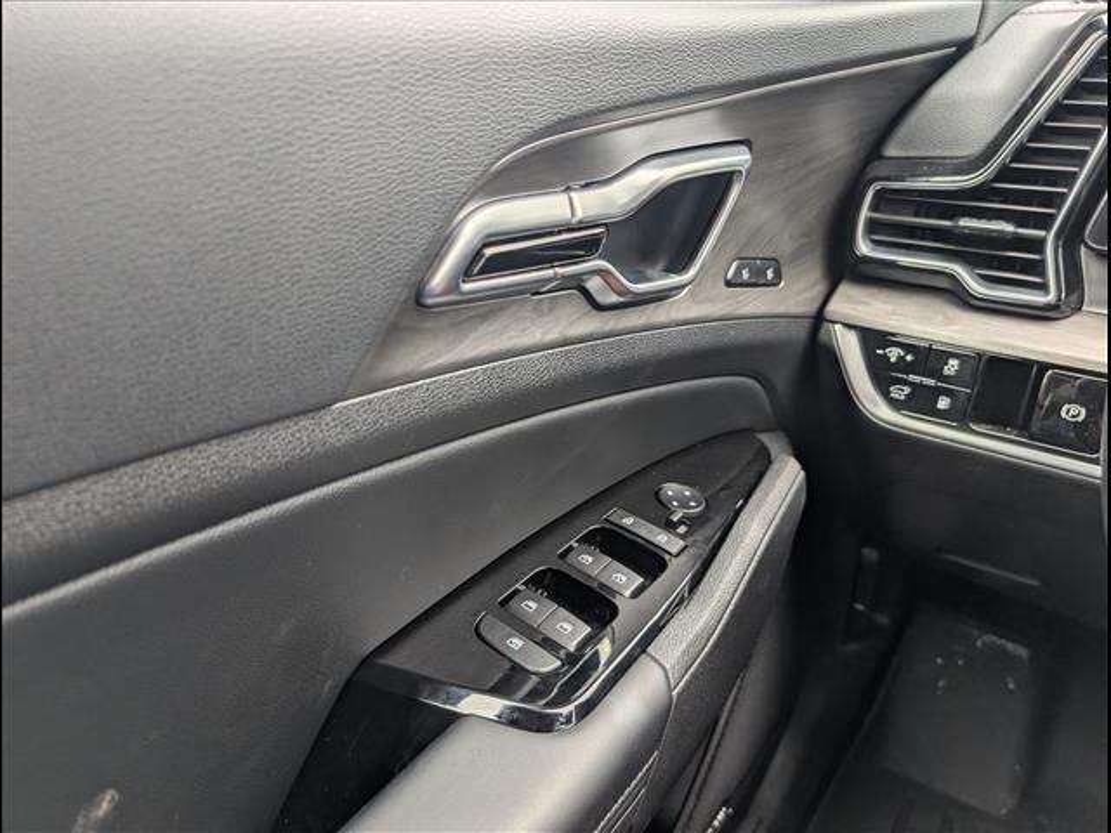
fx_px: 770
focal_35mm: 24
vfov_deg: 56.8
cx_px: 556
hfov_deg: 71.6
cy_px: 416
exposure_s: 1/100
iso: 25
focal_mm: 6.9
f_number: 1.68
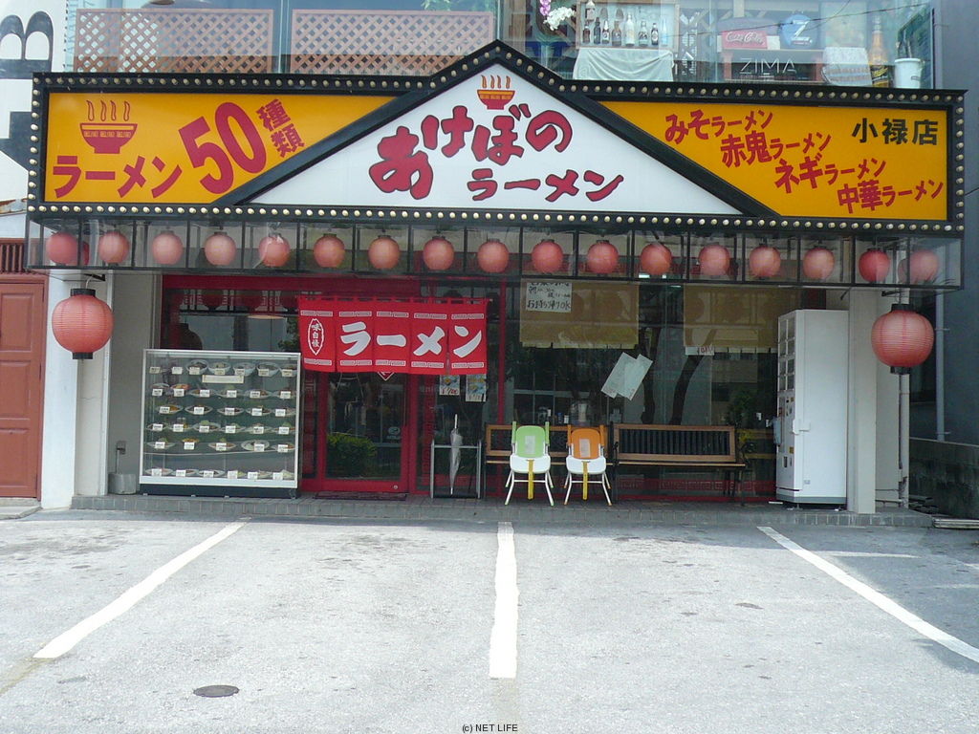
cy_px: 367
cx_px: 490
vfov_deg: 30.3
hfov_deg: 39.7
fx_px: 1358
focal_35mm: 48
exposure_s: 1/500
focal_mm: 5.2
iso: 100
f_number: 2.9
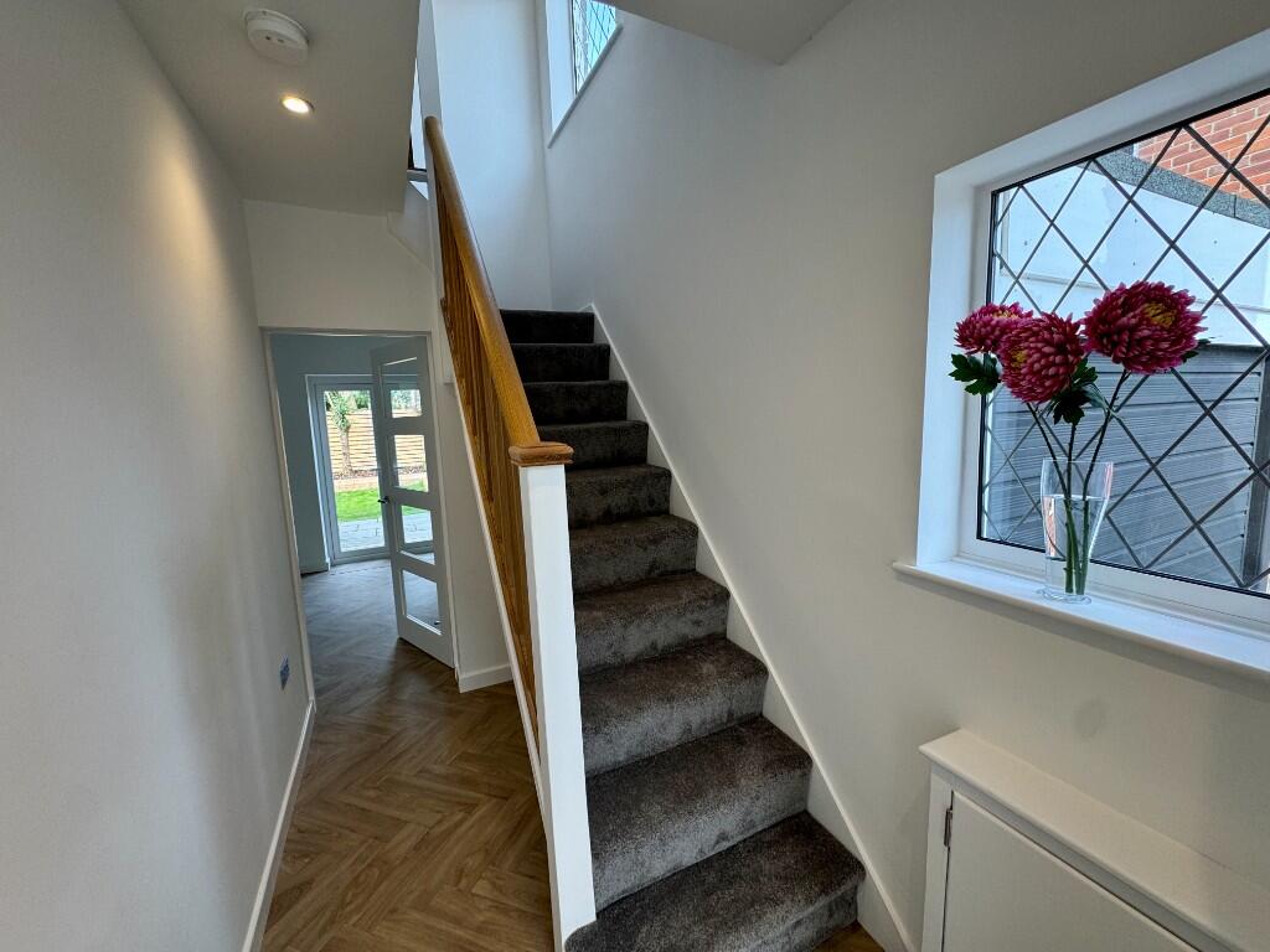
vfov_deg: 85.7
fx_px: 514
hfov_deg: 102.1
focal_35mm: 14
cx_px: 635
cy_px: 476
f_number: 2.2
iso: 64
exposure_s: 1/100
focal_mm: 2.22
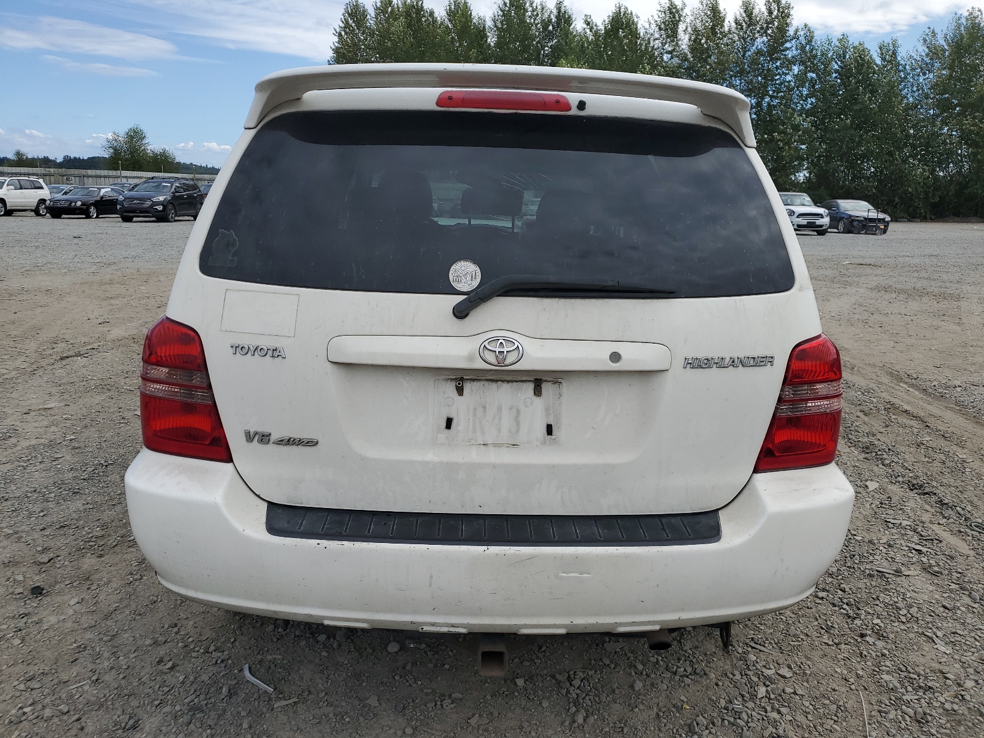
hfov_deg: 67.3
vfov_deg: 53.1
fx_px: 739
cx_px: 492
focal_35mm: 26
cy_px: 369
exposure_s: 1/3333
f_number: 1.5
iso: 50
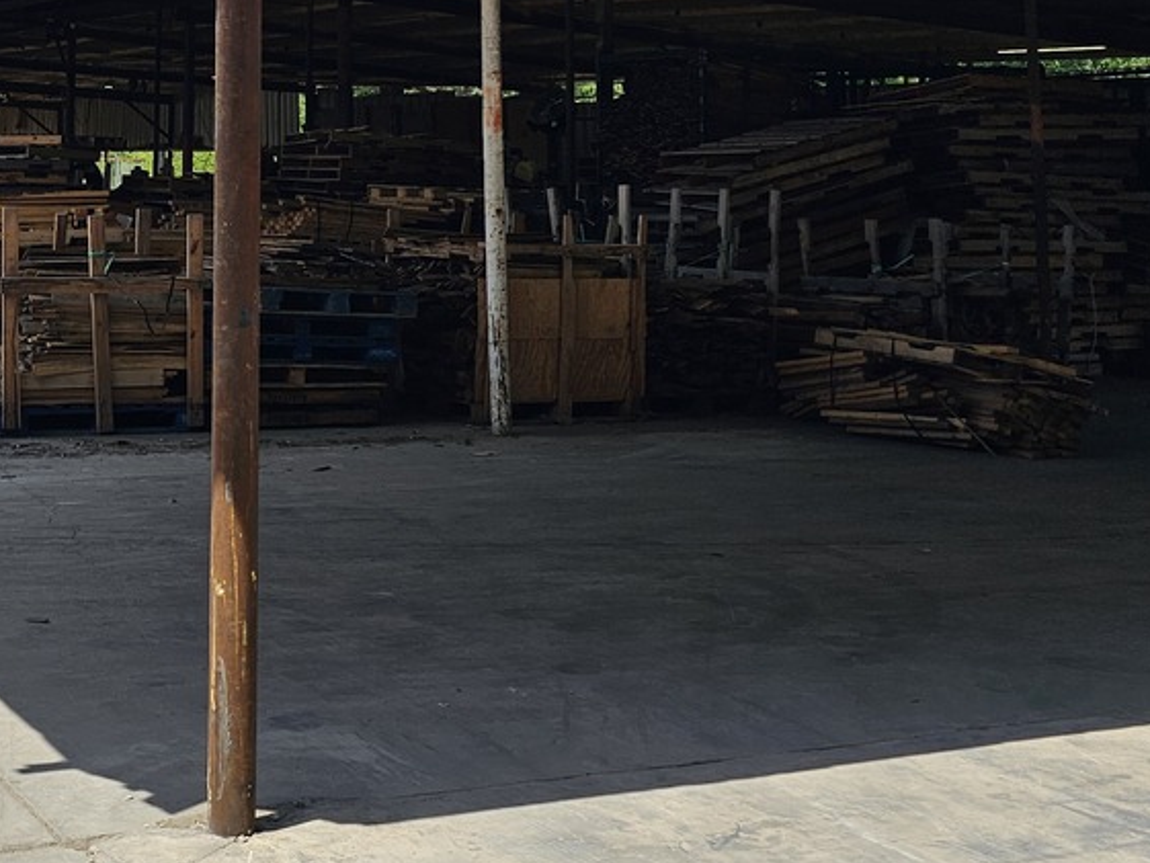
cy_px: -27
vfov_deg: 23.6
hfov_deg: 31.2
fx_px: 1960
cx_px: 111
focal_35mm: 59
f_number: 1.7
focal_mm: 6.3
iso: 10
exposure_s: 1/765
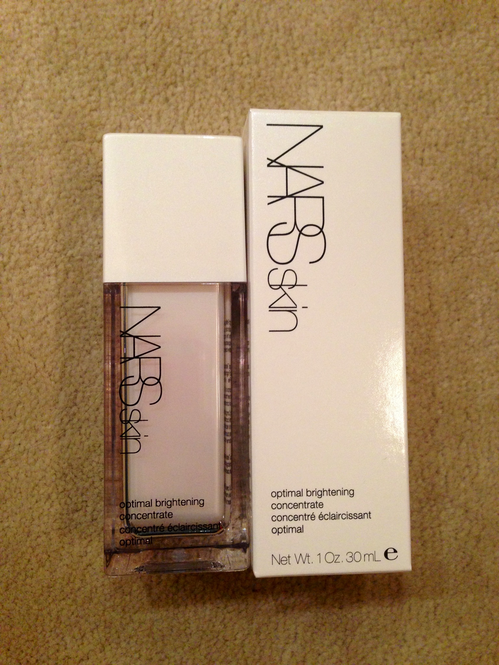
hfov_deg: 42.9
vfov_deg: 55.4
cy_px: 332
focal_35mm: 33
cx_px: 250
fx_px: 634
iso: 250
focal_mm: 4.13
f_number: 2.4
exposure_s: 1/20
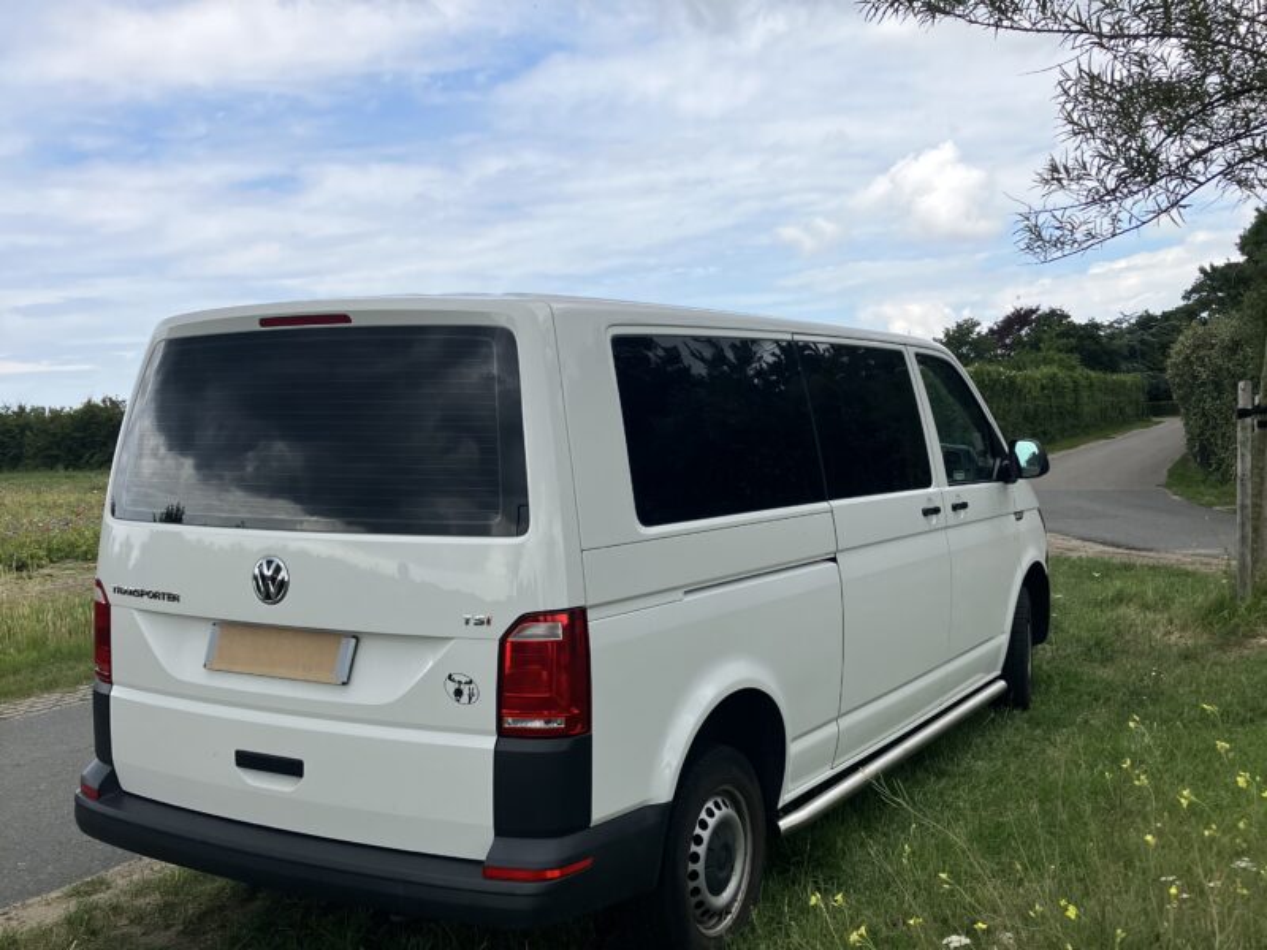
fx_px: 1025
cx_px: 634
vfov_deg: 49.7
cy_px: 475
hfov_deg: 63.4
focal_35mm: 28
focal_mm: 3.99
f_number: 1.8
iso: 32
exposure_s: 1/1621
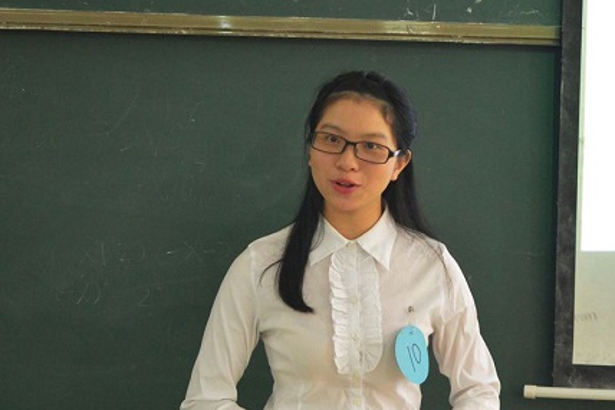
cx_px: 362
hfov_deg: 17.7
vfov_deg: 11.8
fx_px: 1976
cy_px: 260
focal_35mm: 116
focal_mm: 55
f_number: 5.6
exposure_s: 1/50
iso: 6400
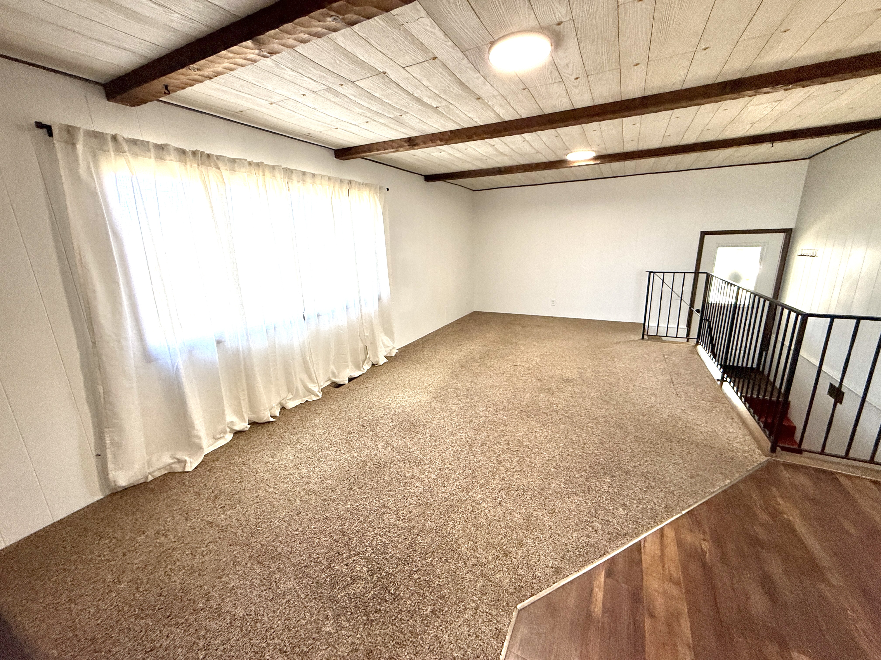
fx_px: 356
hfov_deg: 102.1
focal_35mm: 14
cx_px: 440
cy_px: 330
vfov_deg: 85.7
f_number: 2.2
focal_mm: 2.22
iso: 125
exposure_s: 1/120
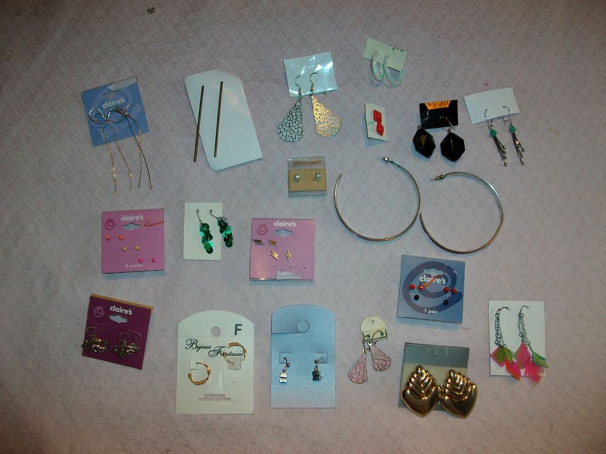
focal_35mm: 32
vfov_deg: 44.2
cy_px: 227
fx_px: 560
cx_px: 303
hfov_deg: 56.8
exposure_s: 1/40
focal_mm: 5.7
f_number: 2.9
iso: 125
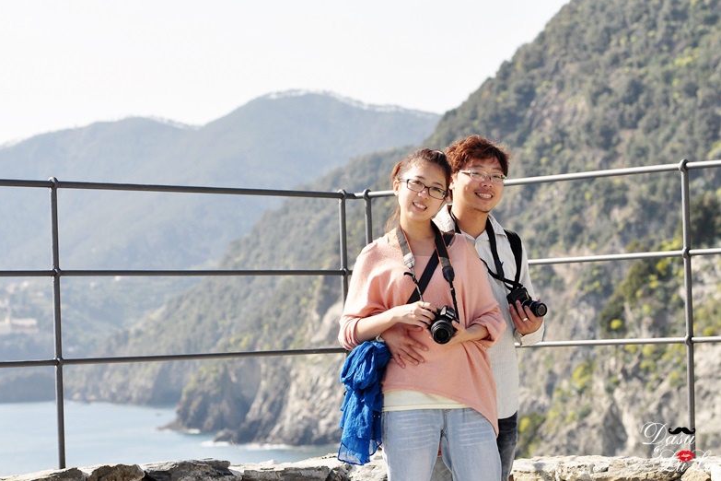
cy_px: 241
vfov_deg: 10.7
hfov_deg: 15.9
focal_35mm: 129
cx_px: 359
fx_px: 2573
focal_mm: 85
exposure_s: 1/1600
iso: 400
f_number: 5
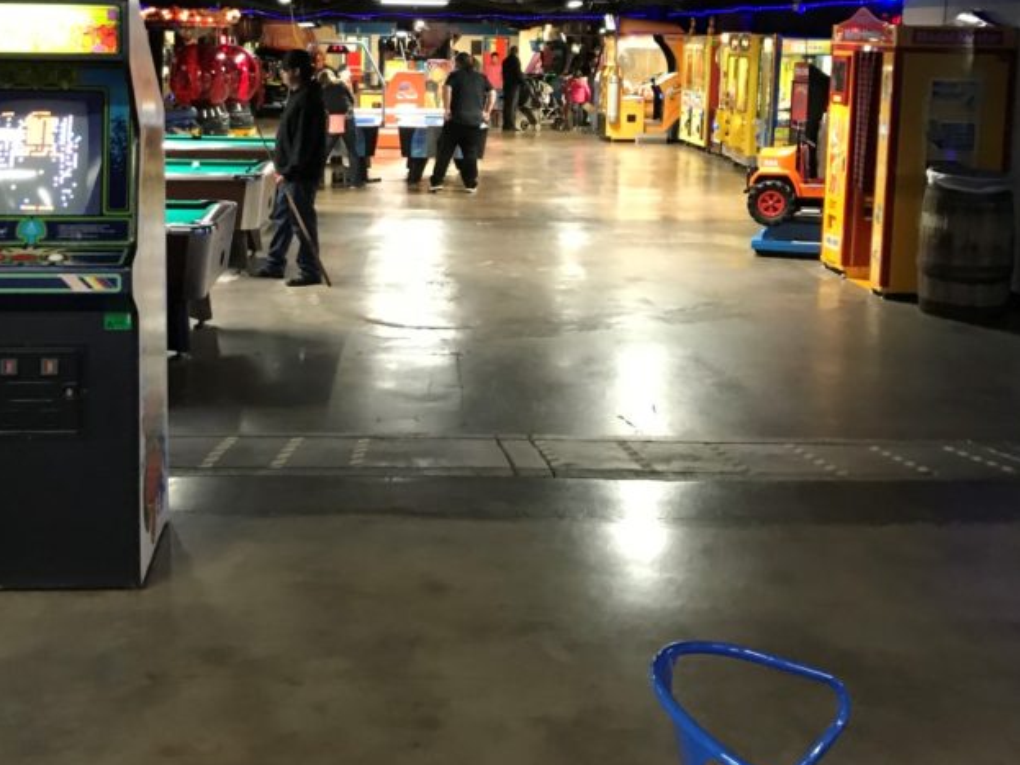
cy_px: 229
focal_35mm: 46
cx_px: 437
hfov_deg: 41.2
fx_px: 1355
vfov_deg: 31.2
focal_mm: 3.99
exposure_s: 1/8
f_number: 1.8
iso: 80
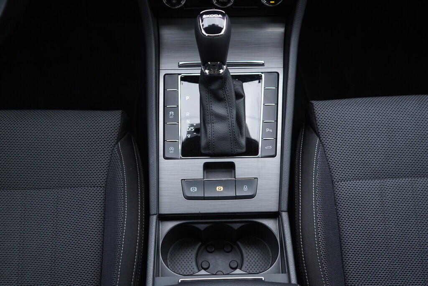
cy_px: 143
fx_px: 428
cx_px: 214
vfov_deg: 36.9
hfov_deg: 53.1
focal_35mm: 36
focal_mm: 24
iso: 250
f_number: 2.8
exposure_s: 1/40
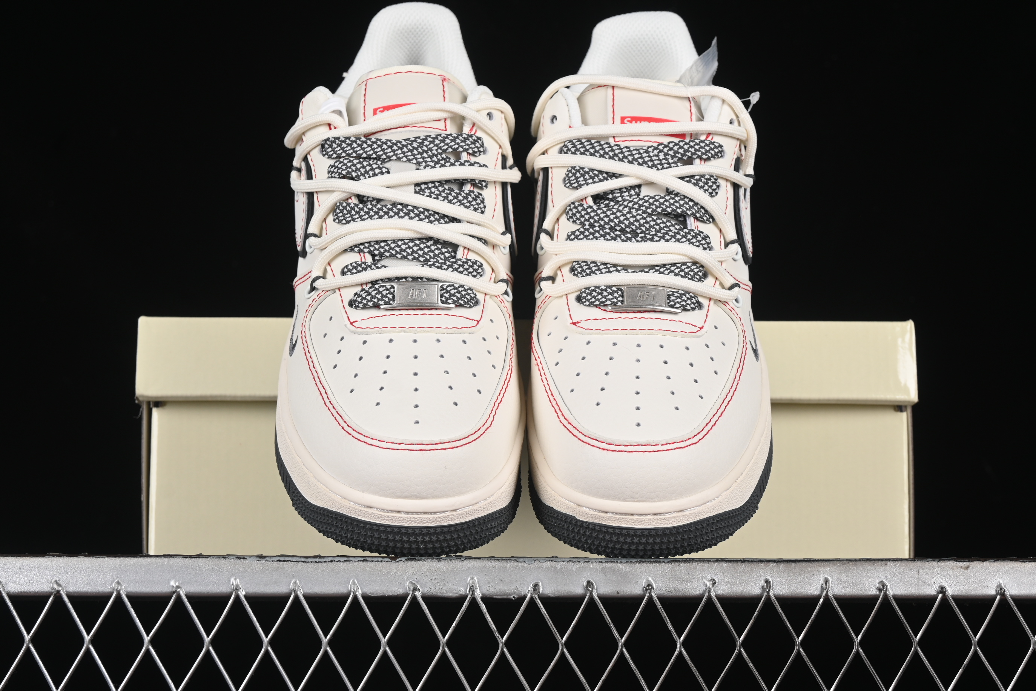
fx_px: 2187
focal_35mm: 76
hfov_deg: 26.6
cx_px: 525
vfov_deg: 18.0
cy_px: 341
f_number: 8
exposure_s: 1/100
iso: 160
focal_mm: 50
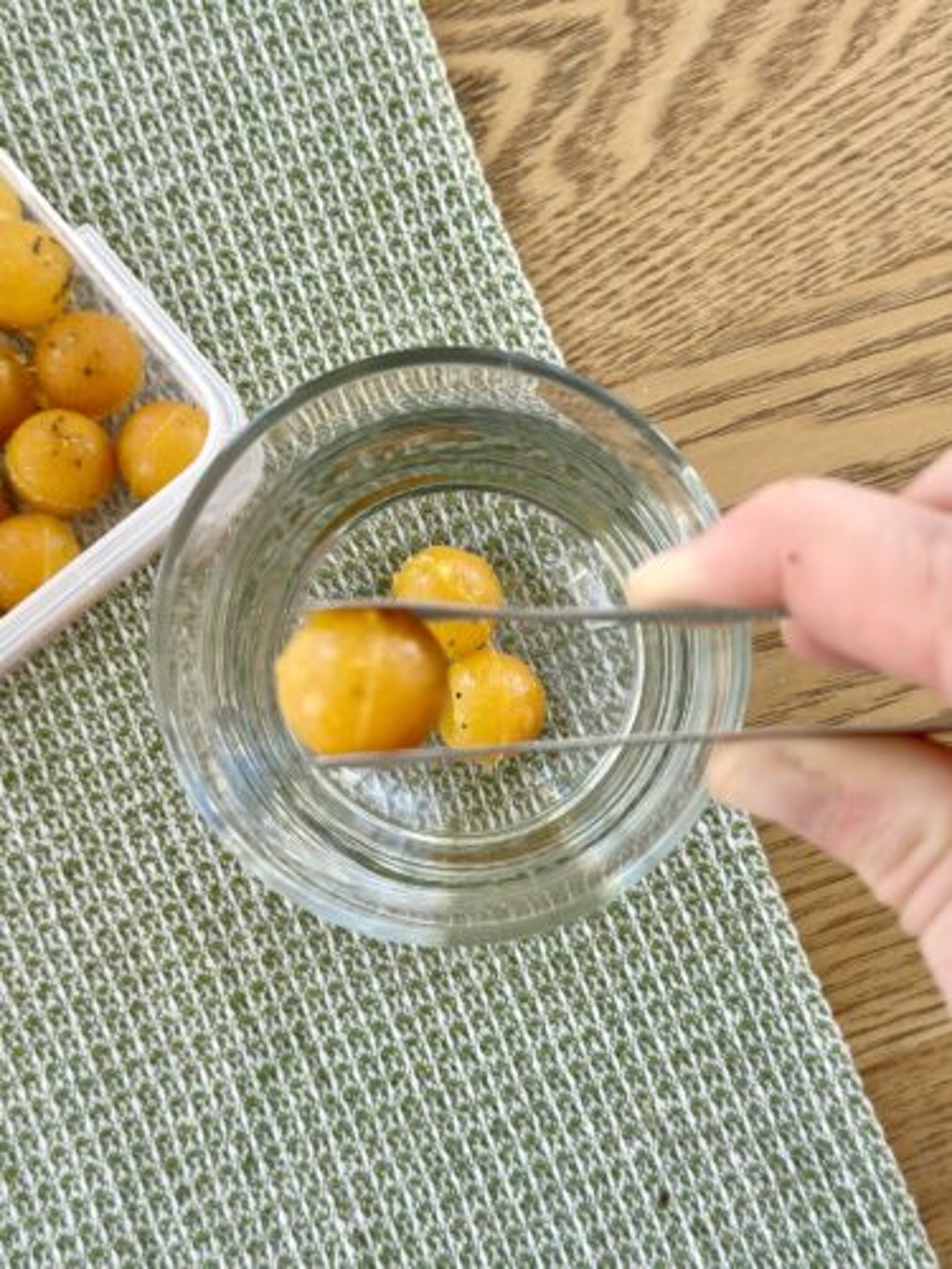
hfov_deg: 30.3
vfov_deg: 39.7
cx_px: 476
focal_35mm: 48
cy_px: 634
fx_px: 1760
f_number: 1.78
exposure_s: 1/121
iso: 64
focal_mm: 6.86
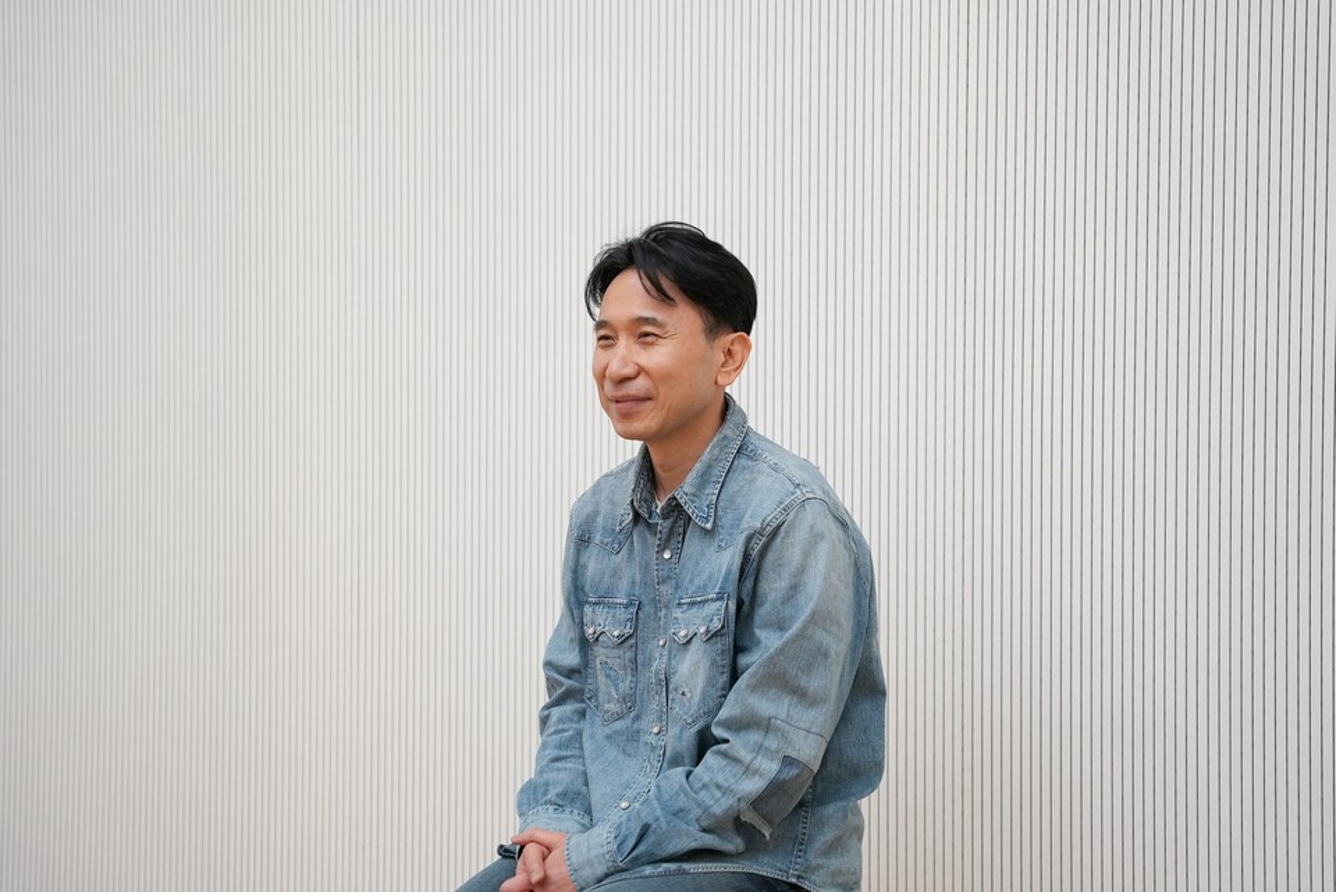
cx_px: 668
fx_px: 2272
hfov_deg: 32.8
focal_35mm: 61
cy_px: 446
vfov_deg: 22.2
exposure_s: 1/60
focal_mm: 61.2
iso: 400
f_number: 2.8
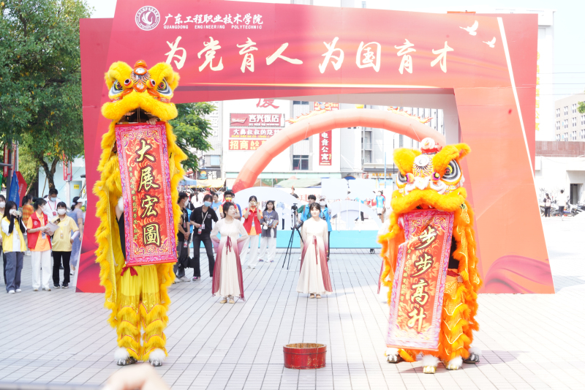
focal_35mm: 70
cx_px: 292
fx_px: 1137
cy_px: 195
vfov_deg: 19.4
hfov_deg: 28.8
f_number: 16
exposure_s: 1/30
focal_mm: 70
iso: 250
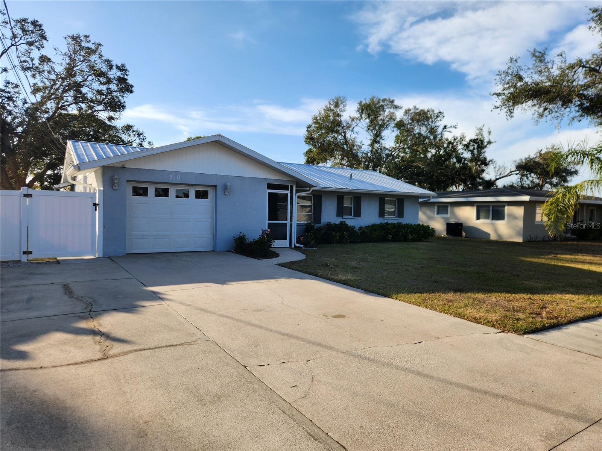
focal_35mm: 23
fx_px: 400
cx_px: 301
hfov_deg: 73.9
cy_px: 226
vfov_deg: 58.9
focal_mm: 5.4
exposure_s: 1/1126
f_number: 1.8
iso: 20
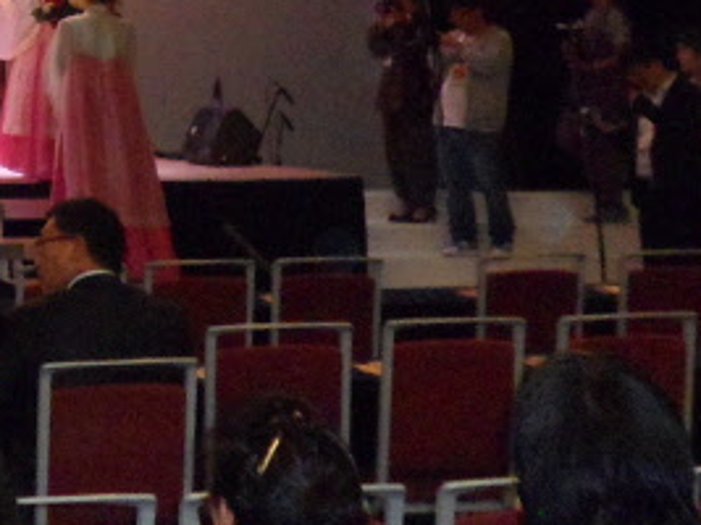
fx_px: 2044
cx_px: -480
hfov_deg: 16.8
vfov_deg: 13.7
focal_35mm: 101
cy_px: -284
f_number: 3.5
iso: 480
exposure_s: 1/45
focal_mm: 4.9
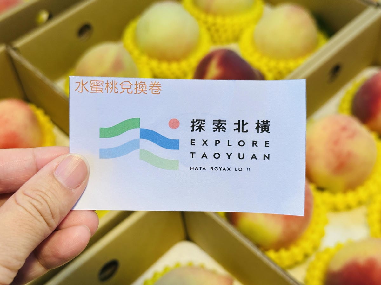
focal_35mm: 48
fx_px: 528
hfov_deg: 39.7
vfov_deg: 30.3
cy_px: 142
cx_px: 190
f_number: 1.78
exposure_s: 1/284
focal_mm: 6.86
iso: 64
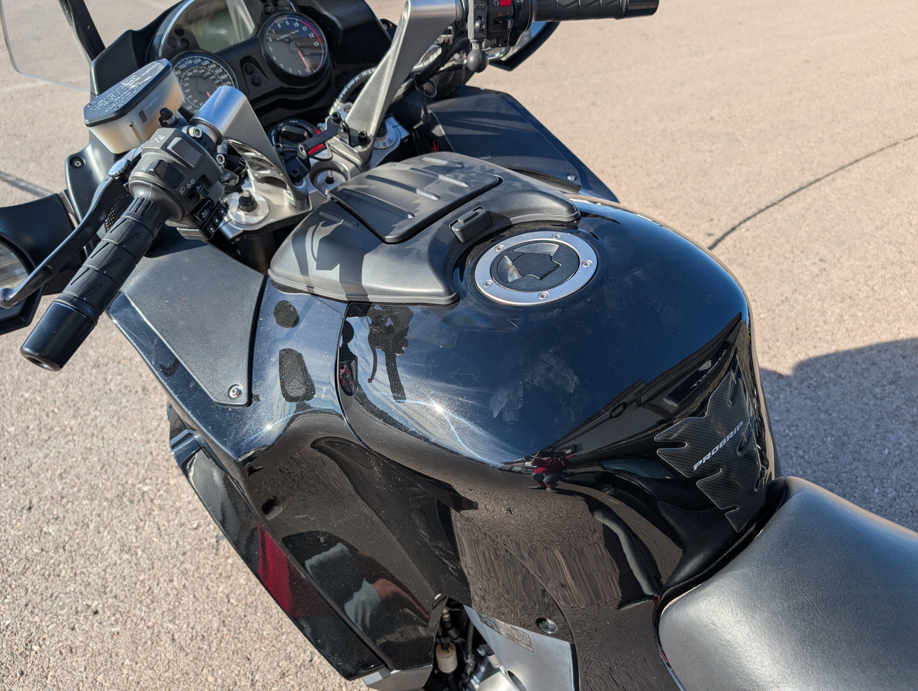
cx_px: 459
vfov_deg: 56.9
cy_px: 346
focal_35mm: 24
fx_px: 637
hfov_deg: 71.5
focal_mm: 6.9
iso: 22
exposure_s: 1/3058
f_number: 1.68
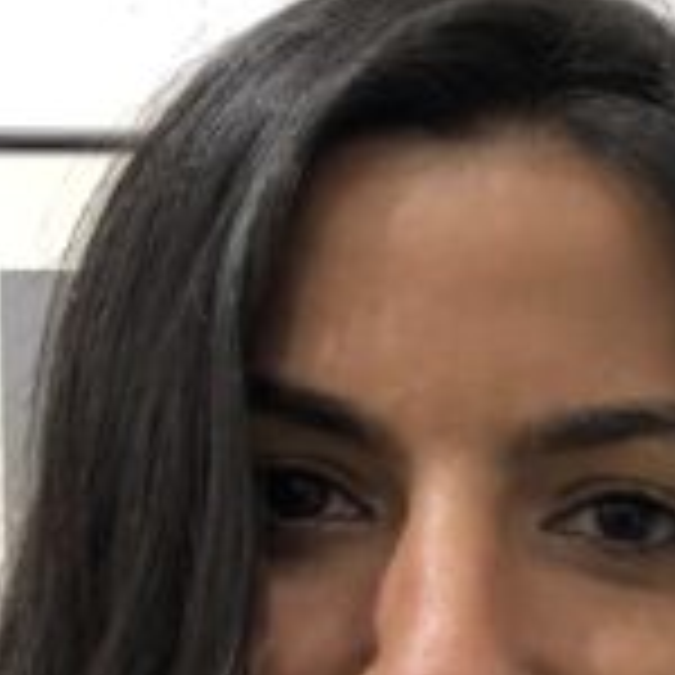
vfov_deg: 12.9
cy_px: 1071
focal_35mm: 127
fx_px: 2802
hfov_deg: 12.5
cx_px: 1215
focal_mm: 3.99
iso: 40
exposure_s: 1/20
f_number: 1.8
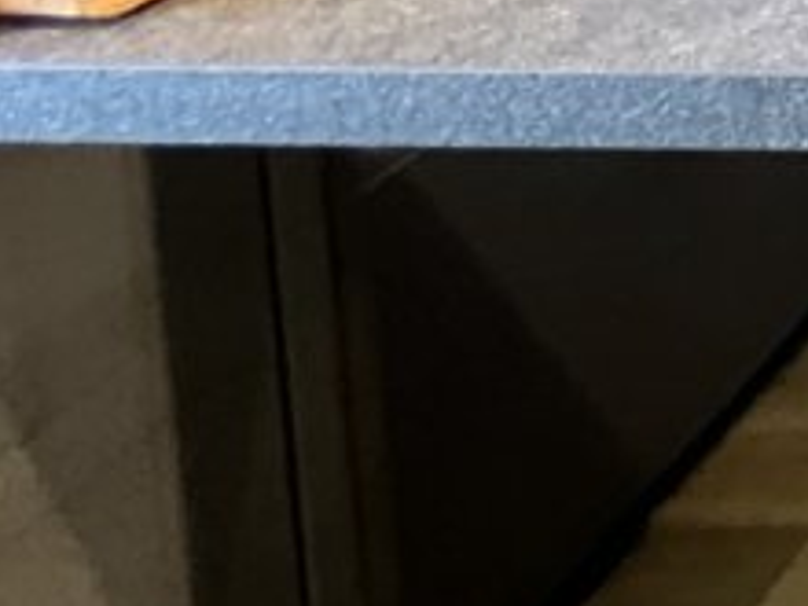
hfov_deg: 14.0
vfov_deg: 13.5
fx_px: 1657
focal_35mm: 71
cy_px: -933
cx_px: 2079
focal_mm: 1.57
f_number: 1.8
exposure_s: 1/60
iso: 640
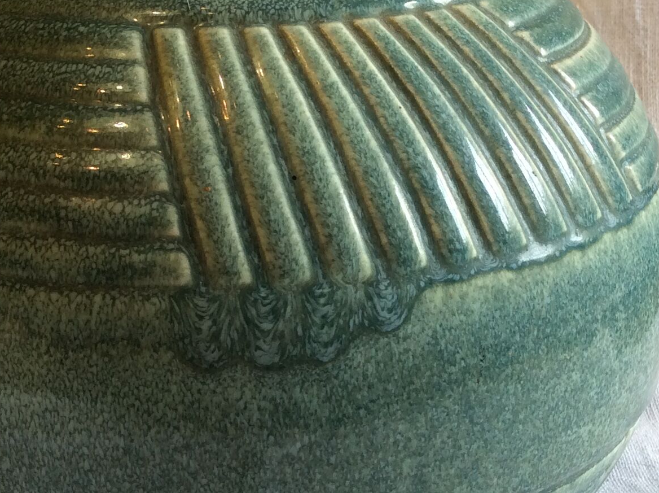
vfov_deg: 20.7
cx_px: 272
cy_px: 228
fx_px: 1350
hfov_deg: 27.4
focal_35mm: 71
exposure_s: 1/25
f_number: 2.4
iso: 32
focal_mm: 3.3
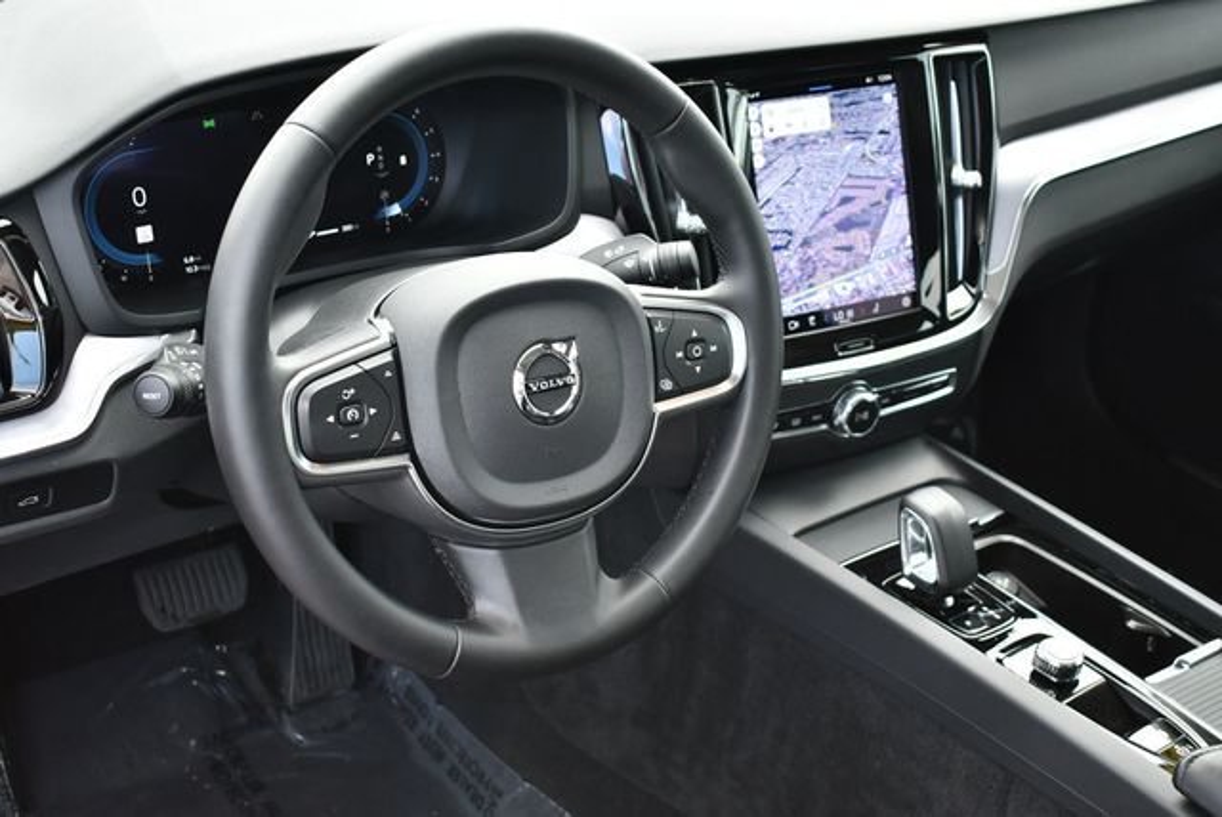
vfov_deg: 26.0
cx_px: 611
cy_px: 408
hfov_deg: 38.2
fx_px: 1767
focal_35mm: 52
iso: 640
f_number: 4
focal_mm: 26
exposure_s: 1/250
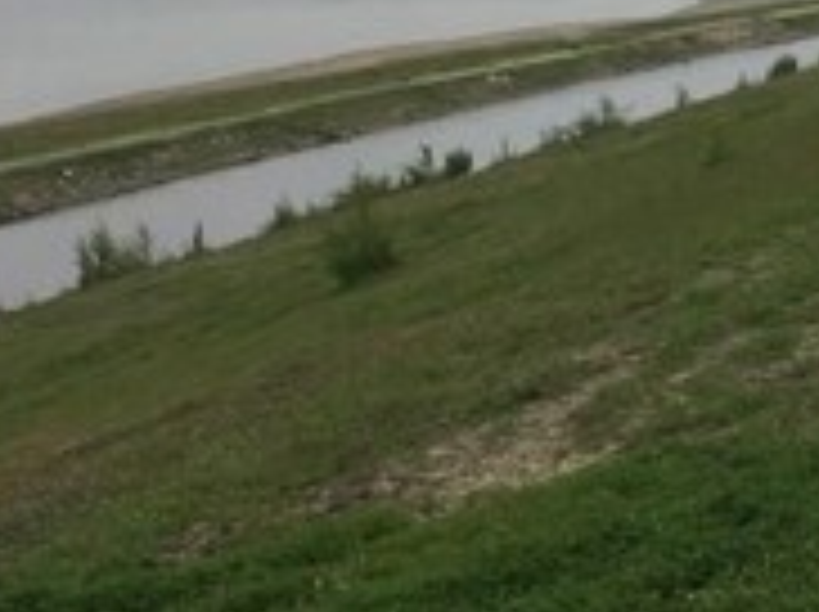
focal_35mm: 102
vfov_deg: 14.2
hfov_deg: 19.0
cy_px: -54
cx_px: 734
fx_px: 2410
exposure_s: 1/1374
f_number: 2.2
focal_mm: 4.15
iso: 25
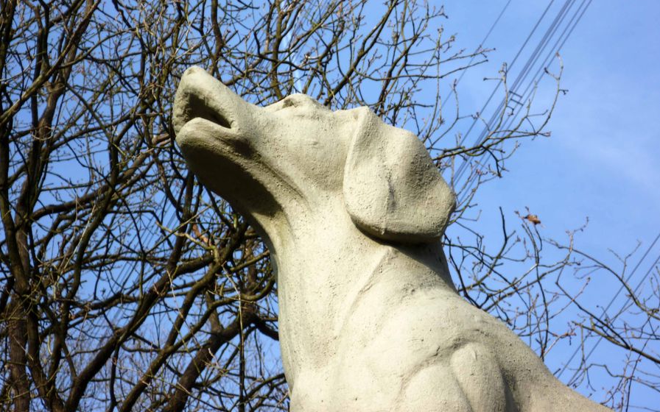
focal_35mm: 131
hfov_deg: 15.9
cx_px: 331
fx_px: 2356
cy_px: 166
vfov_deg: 10.0
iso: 80
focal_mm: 22
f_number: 6.4
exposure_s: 1/125
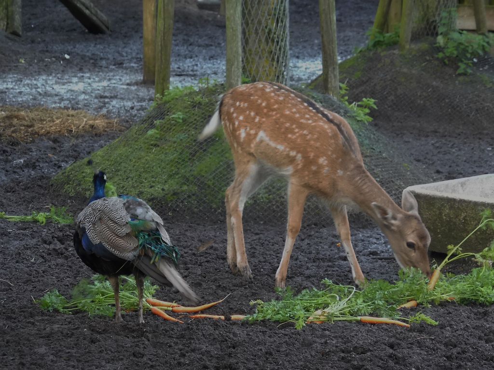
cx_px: 247
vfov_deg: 6.9
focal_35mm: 214
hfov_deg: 9.2
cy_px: 185
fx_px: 3054
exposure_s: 1/30
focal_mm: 38.2
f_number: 5.6
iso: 640
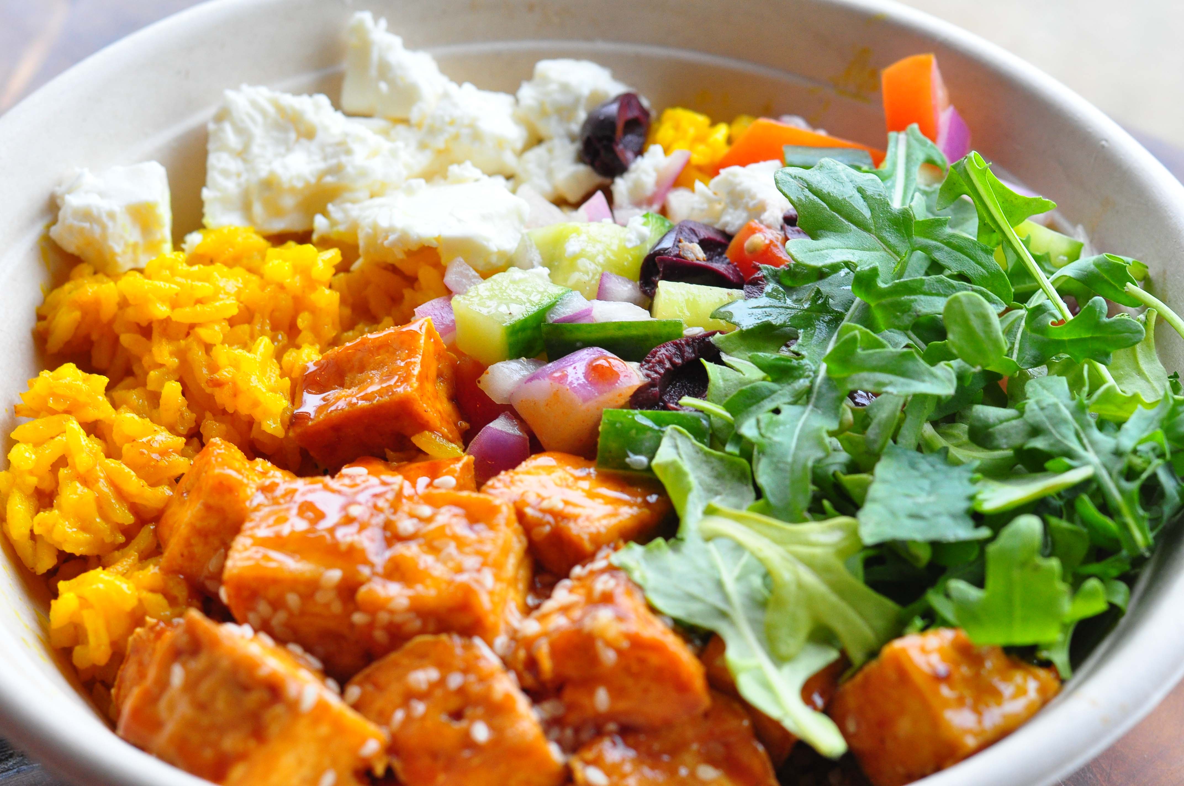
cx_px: 592
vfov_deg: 18.1
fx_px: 2464
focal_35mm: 75
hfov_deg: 27.0
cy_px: 393
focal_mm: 50
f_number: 7.1
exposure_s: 1/200
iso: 800
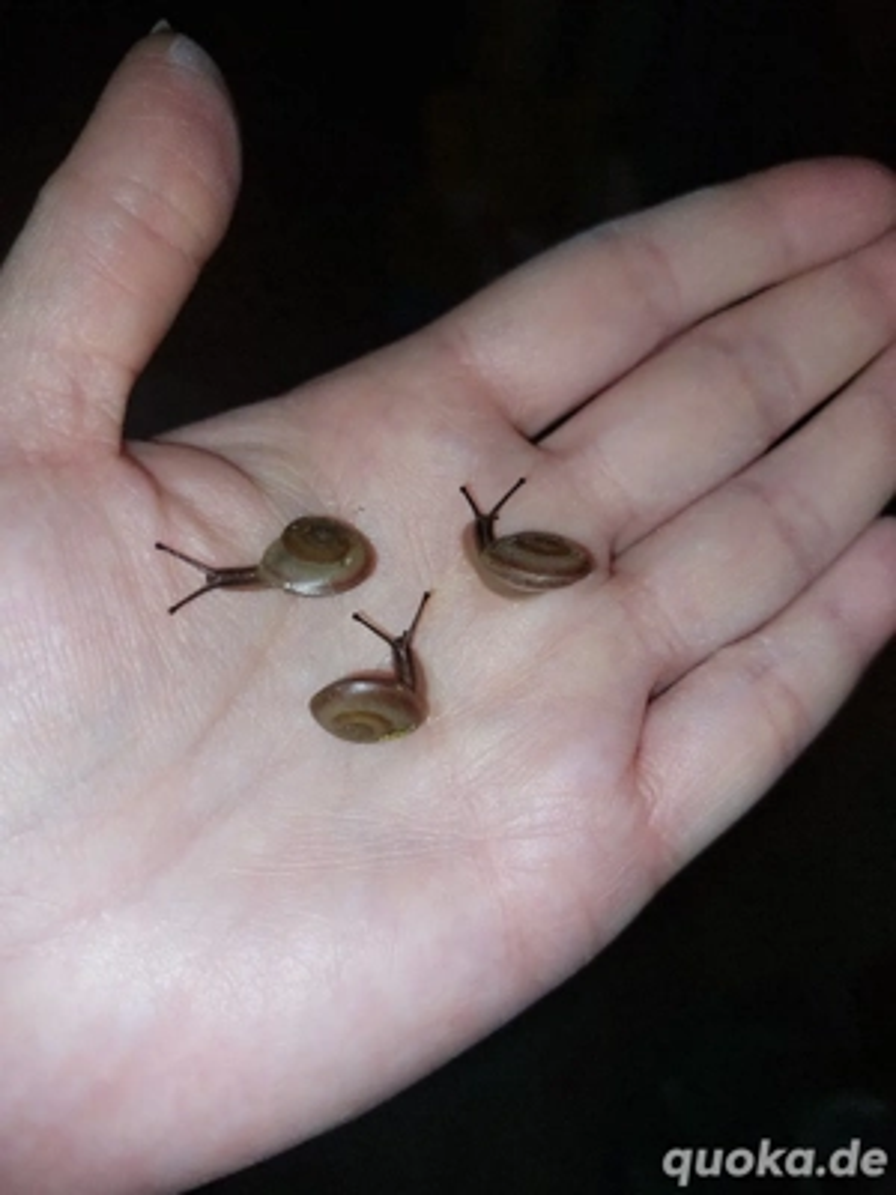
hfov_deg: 56.8
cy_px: 598
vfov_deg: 71.6
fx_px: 828
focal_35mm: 24
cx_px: 448
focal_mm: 5.23
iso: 25
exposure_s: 1/196
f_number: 1.8
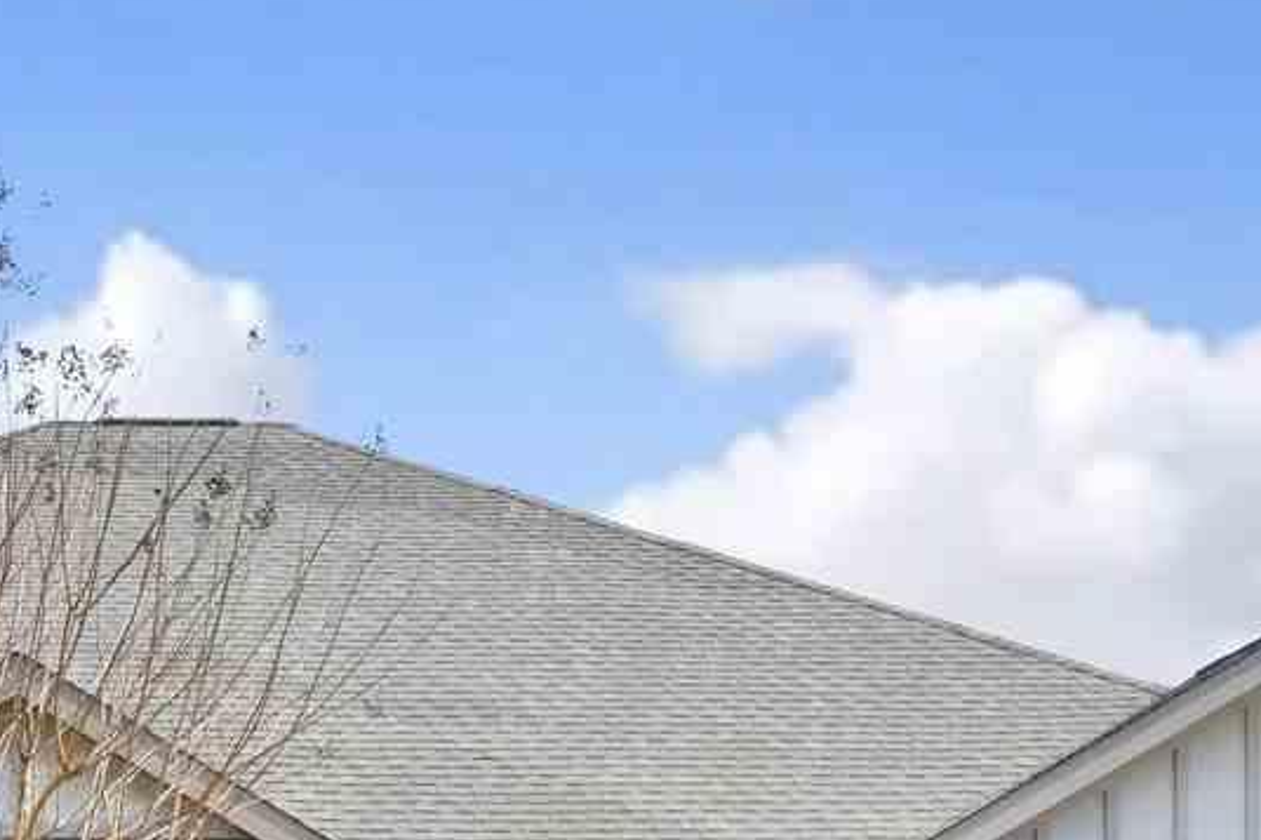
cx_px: 209
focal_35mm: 86
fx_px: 3011
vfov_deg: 14.8
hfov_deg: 23.2
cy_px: 1261
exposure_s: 1/640
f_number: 11
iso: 400
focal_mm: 15
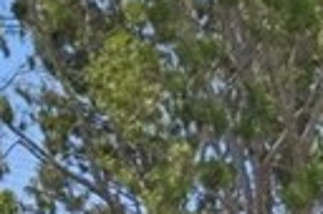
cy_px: 385
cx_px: 225
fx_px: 1004
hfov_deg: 18.2
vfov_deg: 11.3
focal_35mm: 112
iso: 320
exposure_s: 1/500
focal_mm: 9
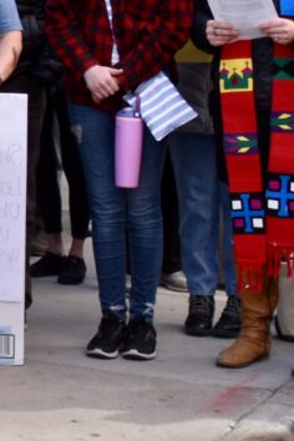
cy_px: -169
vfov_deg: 13.7
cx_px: -319
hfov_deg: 9.0
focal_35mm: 143
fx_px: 1752
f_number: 5.6
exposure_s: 1/250
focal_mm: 22
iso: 320
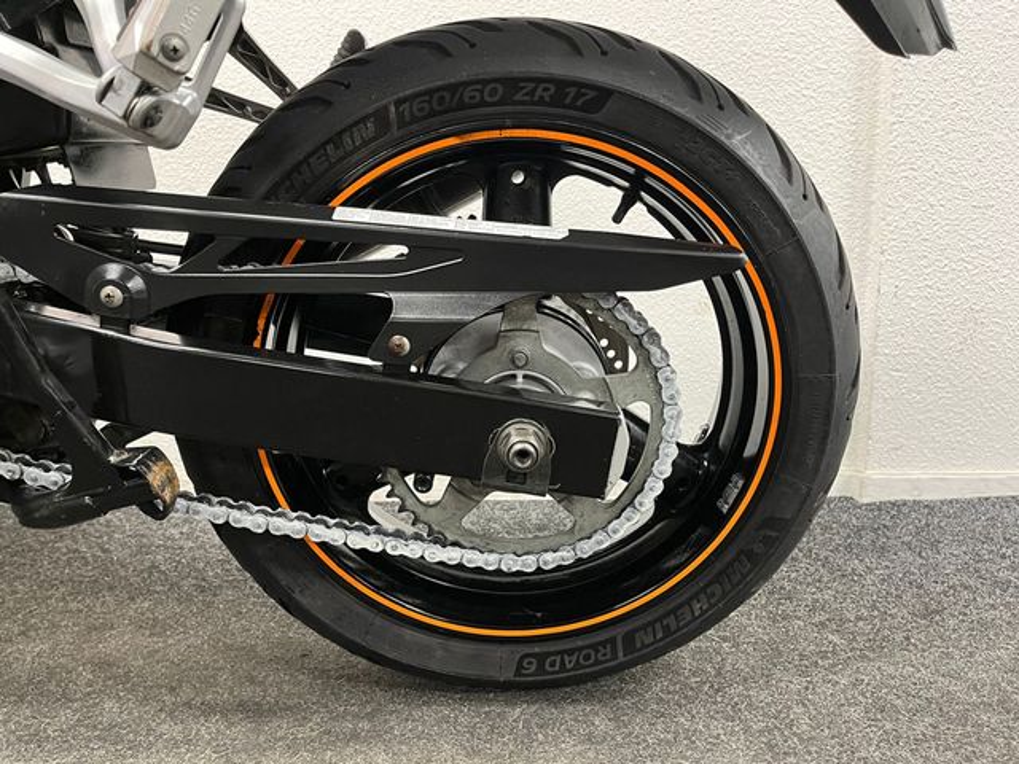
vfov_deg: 53.1
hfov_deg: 67.3
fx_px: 765
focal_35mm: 26
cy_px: 382
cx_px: 510
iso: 400
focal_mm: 5.1
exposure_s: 1/33
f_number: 1.6
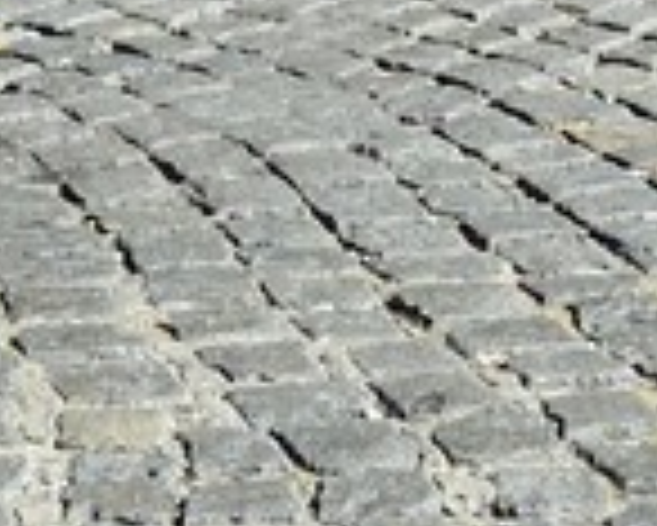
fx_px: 4806
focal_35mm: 247
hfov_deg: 7.8
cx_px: 50
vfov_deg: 4.6
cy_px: -2590
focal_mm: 24
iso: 200
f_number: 8
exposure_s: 1/250
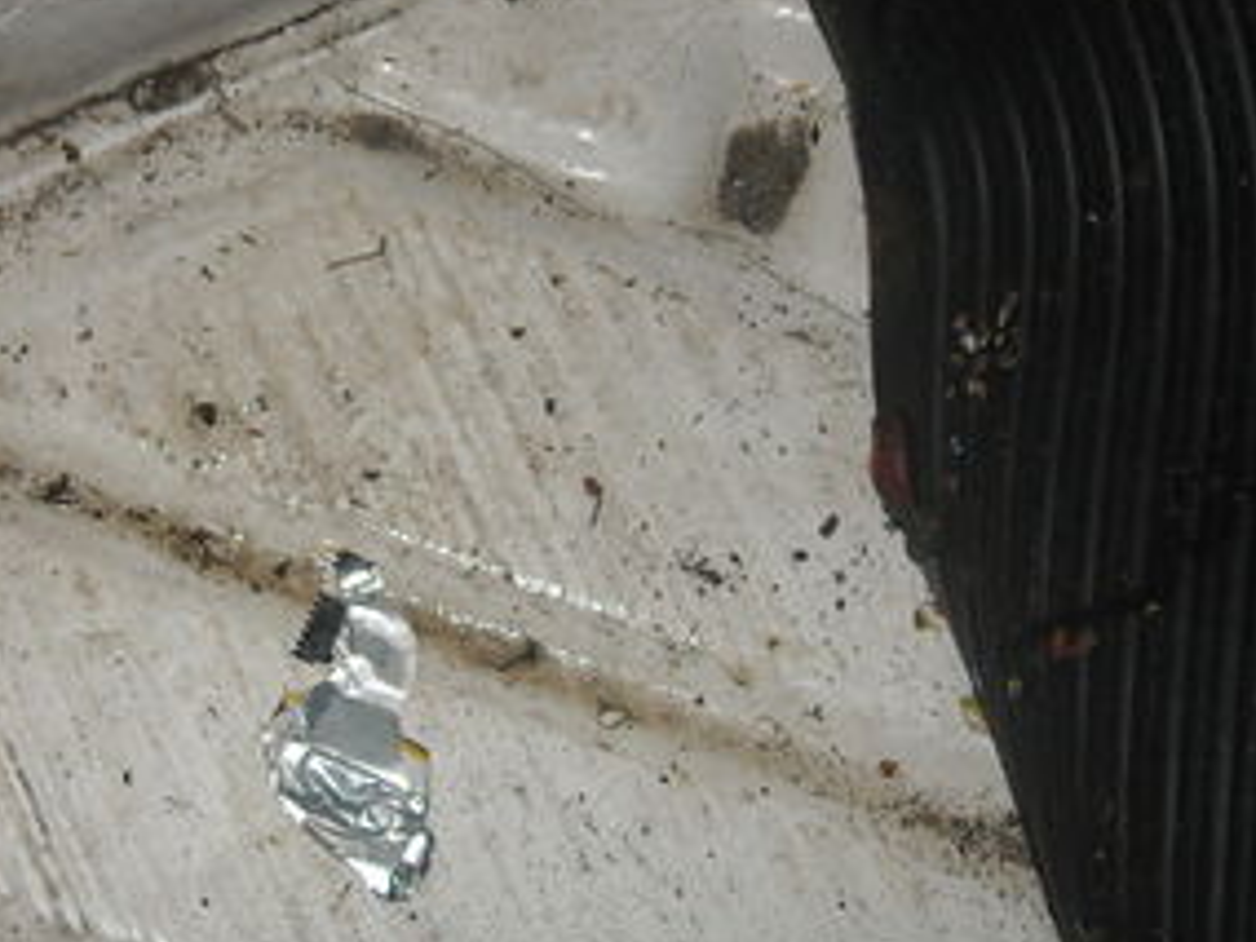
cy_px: 363
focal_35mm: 79
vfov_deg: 18.6
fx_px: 2866
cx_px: 385
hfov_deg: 24.6
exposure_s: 1/60
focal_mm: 5.7
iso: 200
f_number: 2.8
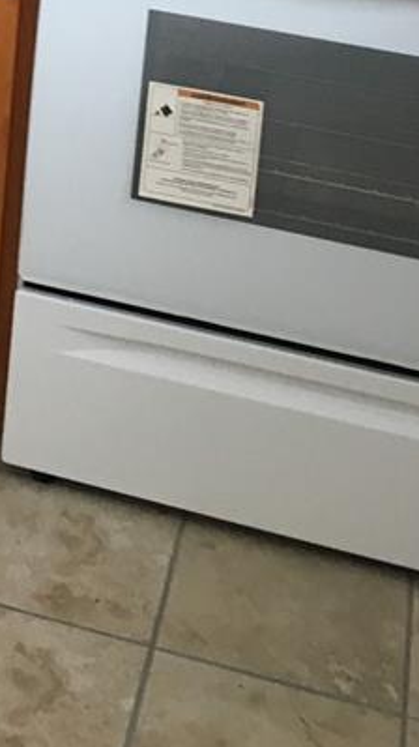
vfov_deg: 20.0
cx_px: -215
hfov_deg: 12.1
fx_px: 1879
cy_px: -301
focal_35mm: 95
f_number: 2.2
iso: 25
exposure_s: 1/30
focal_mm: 4.15
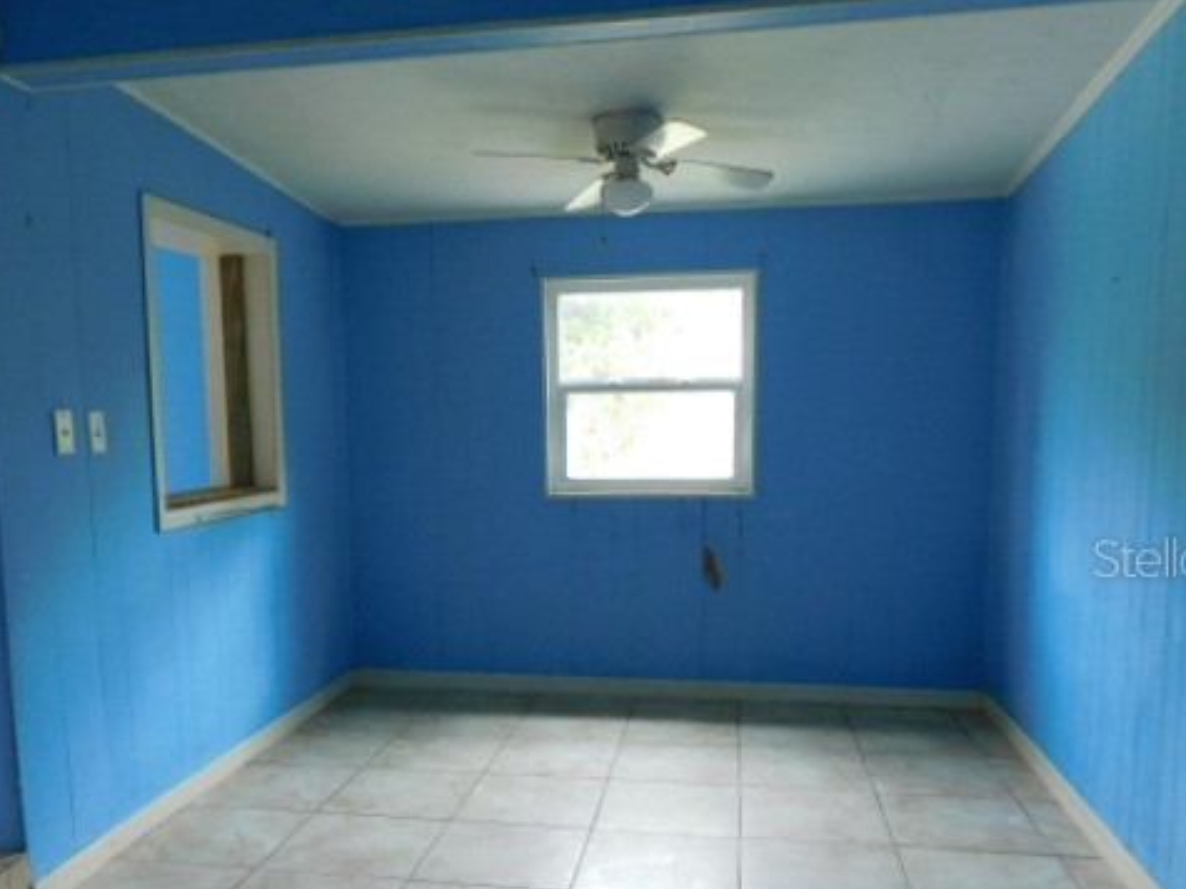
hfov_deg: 58.2
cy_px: 557
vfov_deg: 45.0
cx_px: 529
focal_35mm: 31
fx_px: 1062
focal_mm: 4
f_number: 3
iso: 140
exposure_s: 1/30
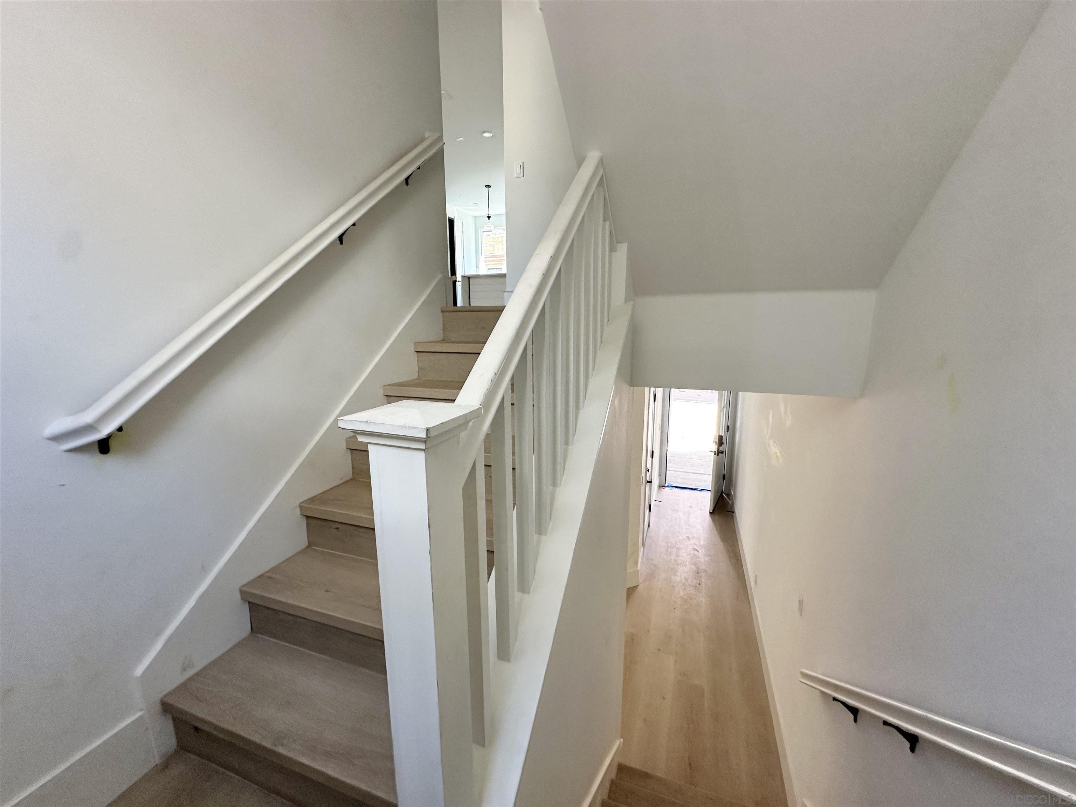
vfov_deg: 85.7
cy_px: 404
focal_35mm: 14
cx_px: 538
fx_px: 435
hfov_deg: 102.1
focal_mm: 2.22
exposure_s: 1/99
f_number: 2.2
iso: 160
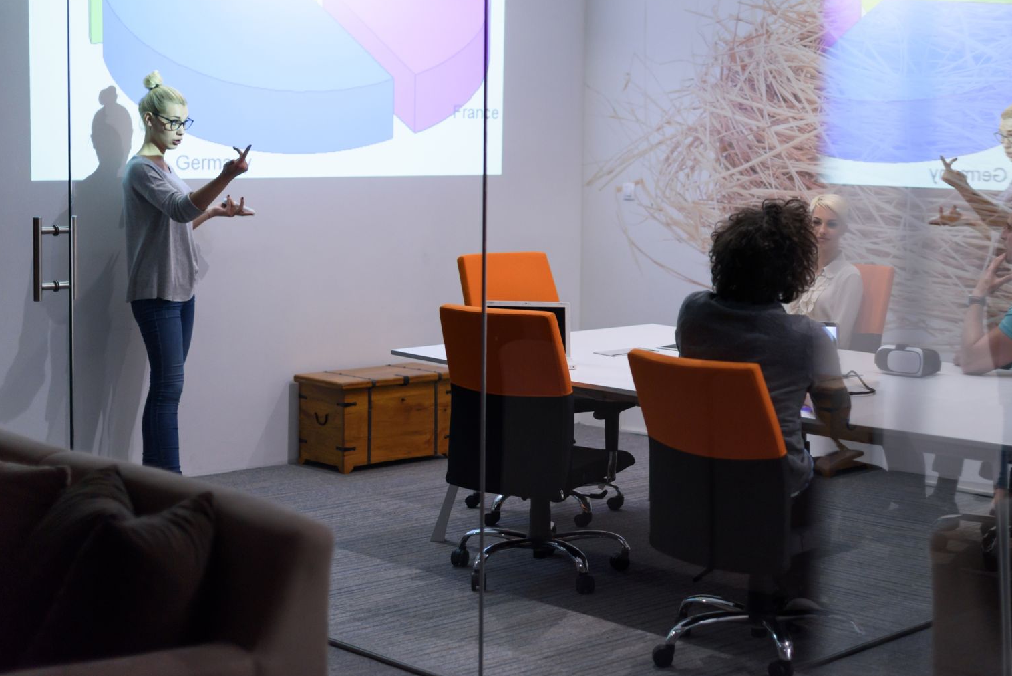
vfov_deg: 20.6
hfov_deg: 30.3
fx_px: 1856
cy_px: 266
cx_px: 654
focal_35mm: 66
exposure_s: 1/250
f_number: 1.8
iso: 640
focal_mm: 50
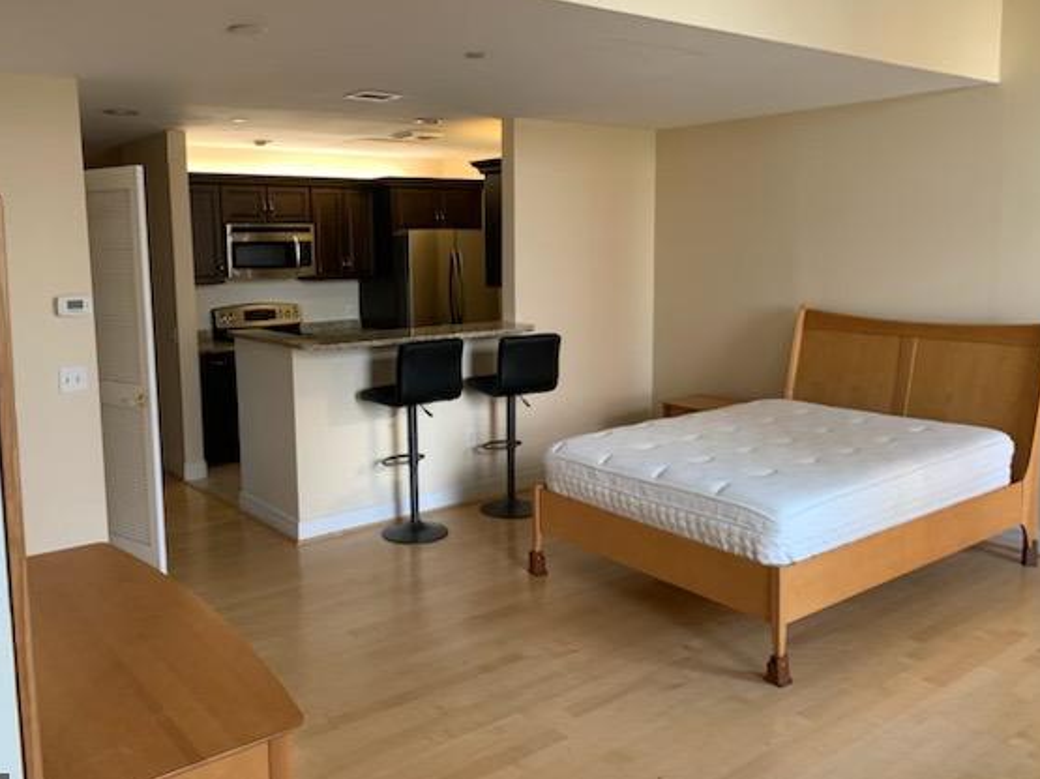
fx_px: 901
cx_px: 463
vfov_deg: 46.8
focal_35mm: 30
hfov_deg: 59.8
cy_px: 373
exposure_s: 1/68
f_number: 1.8
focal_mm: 4.25
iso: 100
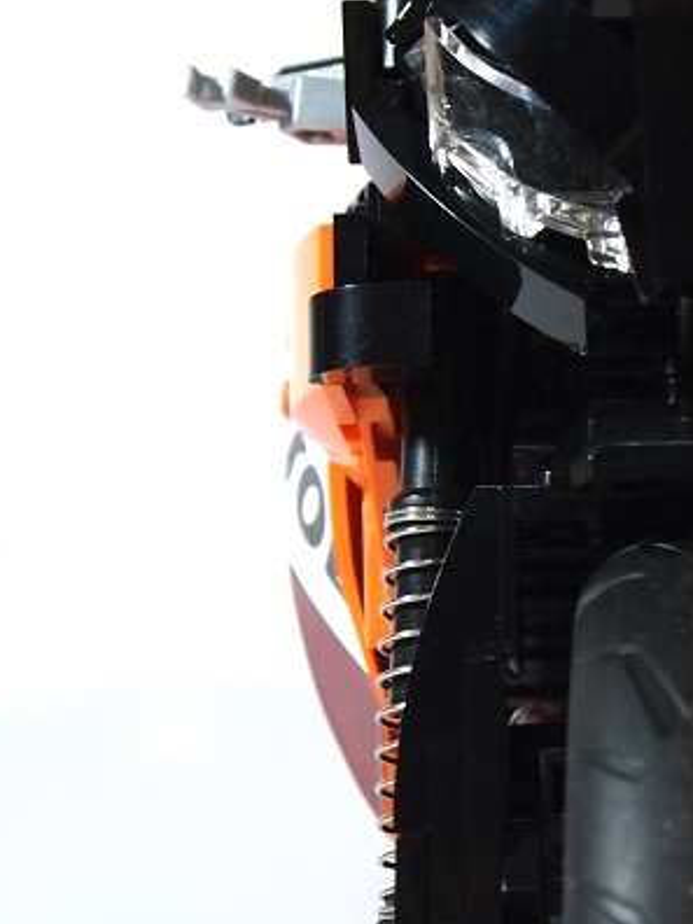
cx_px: 681
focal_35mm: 88
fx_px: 2349
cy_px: 502
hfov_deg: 16.5
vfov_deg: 22.2
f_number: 4
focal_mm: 17
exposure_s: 1/60
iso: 800
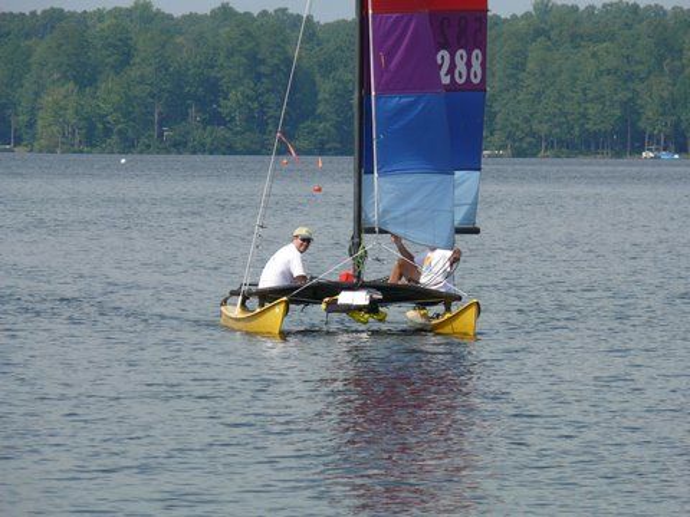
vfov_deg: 3.5
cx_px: 345
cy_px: 258
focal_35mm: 420
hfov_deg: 4.7
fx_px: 8372
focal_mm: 88.8
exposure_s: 1/500
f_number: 6.3
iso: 100
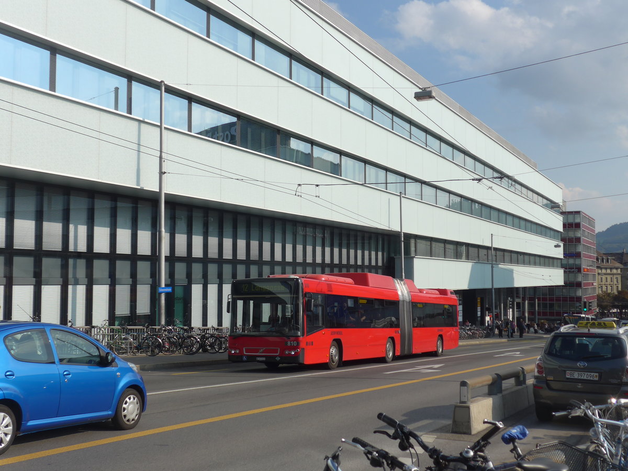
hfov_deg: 42.9
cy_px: 236
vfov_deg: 32.9
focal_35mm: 44
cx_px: 314
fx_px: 798
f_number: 3.2
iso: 80
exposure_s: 1/1600
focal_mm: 9
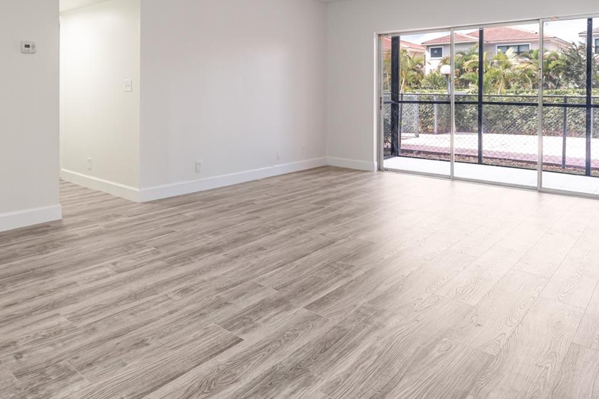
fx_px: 432
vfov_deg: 47.2
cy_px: 88
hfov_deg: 64.1
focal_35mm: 26
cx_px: 131
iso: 200
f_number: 8
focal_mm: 16
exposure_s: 1/25
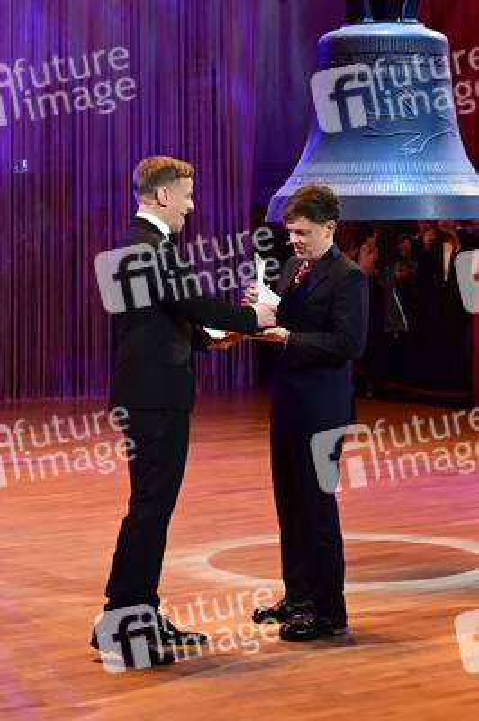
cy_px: 360
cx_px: 240
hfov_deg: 29.2
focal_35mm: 46
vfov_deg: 42.8
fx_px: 920
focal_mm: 46
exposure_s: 1/160
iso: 4000
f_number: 4
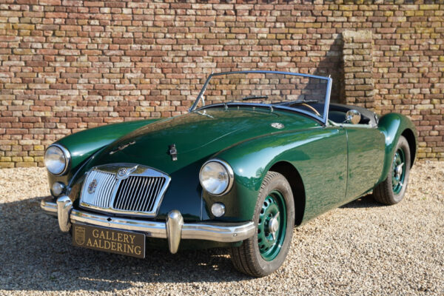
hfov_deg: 36.2
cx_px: 222
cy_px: 148
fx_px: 680
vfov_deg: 24.6
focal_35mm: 55
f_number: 5.6
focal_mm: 55.1
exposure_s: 1/80
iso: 100
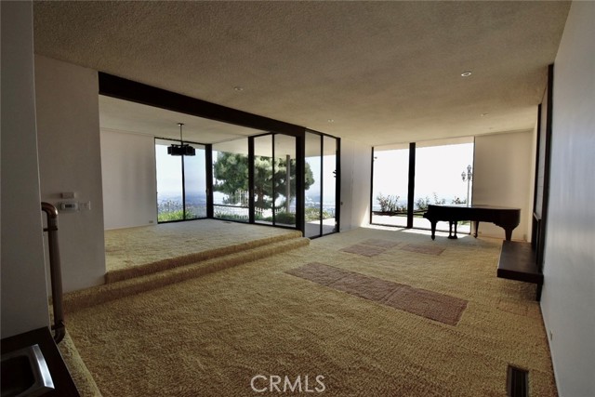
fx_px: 248
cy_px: 198
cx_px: 298
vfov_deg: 77.4
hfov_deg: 100.4
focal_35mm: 15
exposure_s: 1/250
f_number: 8
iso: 320
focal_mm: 10
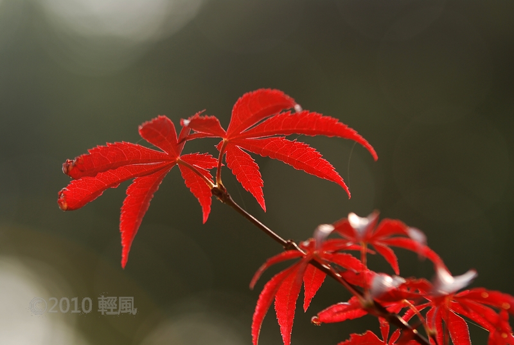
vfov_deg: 7.1
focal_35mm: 195
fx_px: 2788
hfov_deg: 10.5
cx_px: 257
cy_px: 172
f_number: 3.5
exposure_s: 1/250
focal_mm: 130
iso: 100
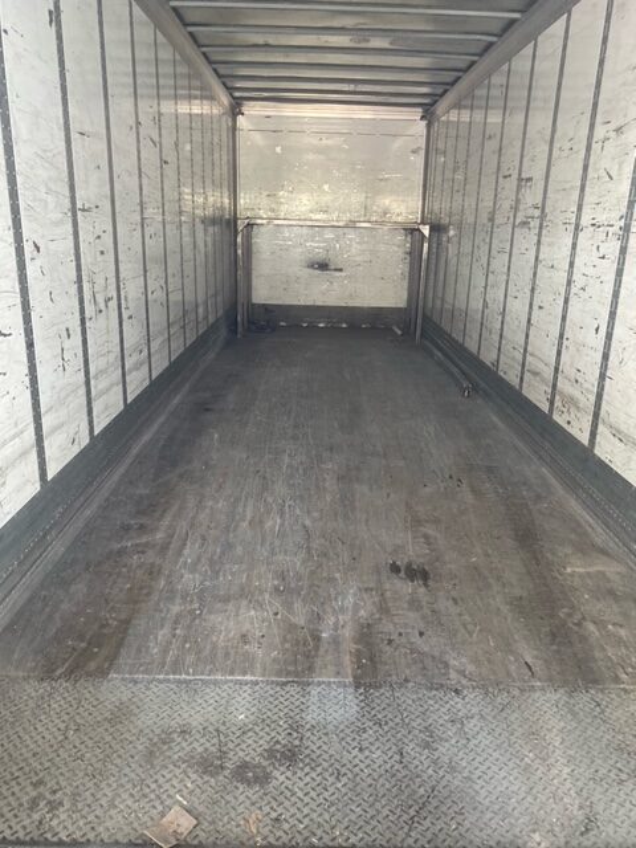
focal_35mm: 26
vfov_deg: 67.3
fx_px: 637
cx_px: 318
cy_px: 424
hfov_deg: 53.1
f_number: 1.8
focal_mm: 4.25
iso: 400
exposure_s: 1/60
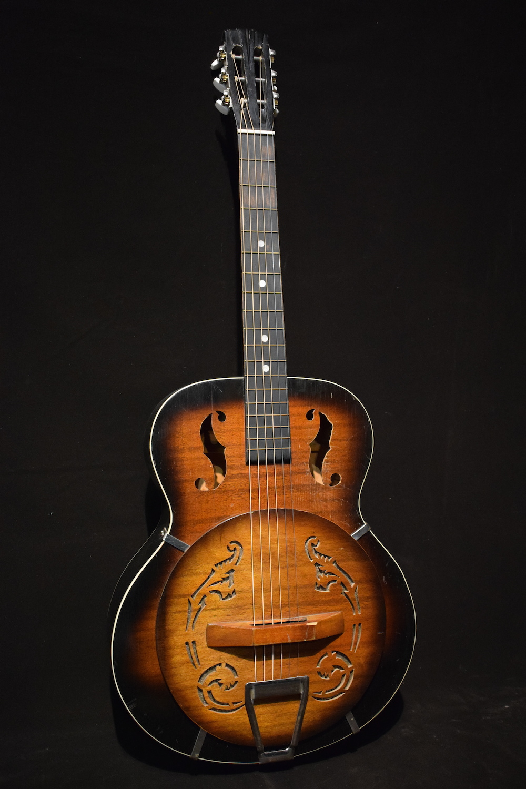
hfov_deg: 36.9
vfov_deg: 53.1
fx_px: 789
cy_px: 394
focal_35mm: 36
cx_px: 263
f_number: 4
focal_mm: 24
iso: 3200
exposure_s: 1/25
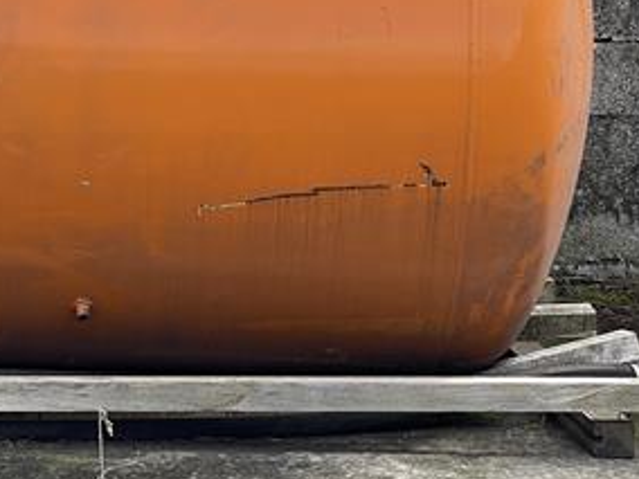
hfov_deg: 10.7
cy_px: 124
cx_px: -232
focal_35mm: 180
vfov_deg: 8.2
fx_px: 3323
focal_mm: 7.5
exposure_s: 1/419
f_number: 2.2
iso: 20
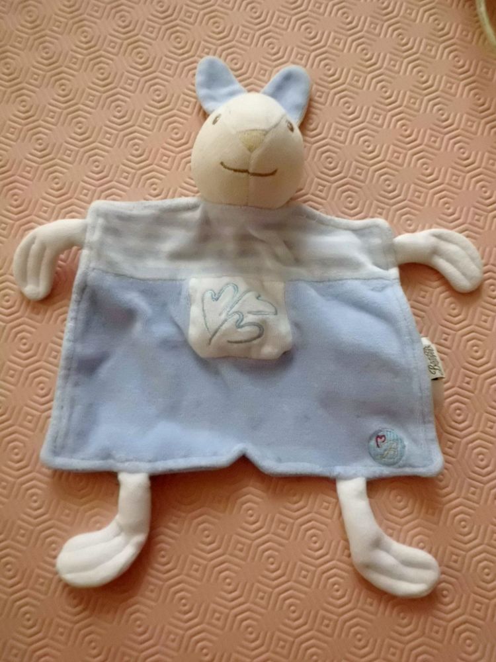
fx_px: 497
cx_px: 248
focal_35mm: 26
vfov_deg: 67.3
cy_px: 331
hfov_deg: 53.1
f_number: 3.2
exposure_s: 1/10
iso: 800
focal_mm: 4.6
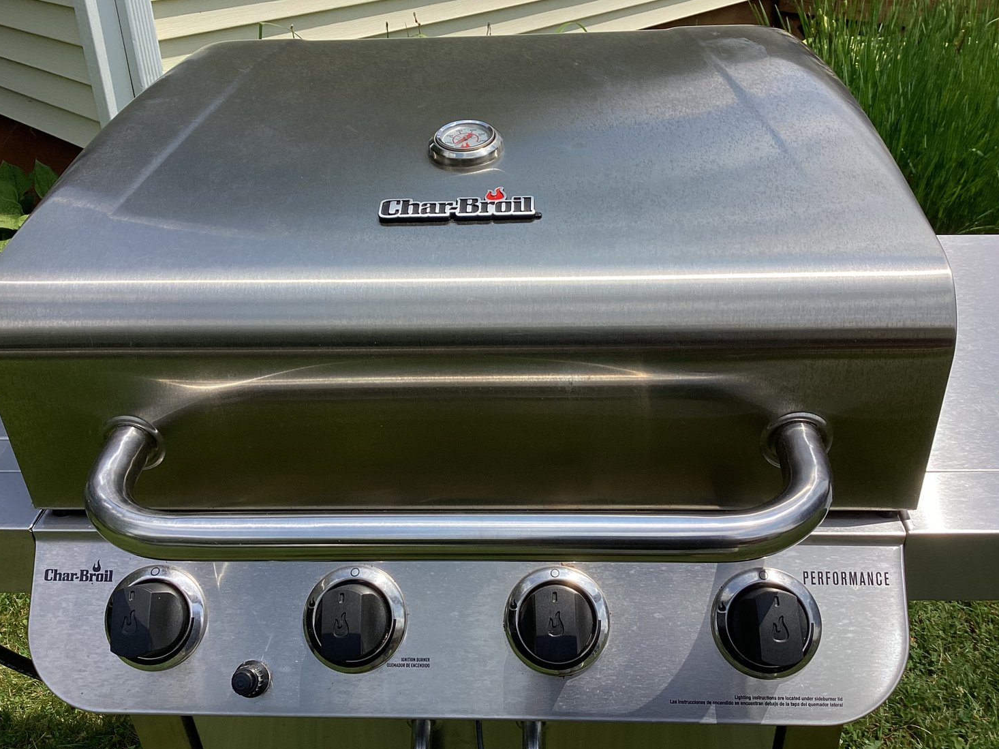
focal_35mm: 32
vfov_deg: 44.1
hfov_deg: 56.8
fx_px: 923
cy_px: 370
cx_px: 497
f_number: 2.4
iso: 25
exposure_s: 1/1508
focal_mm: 3.3
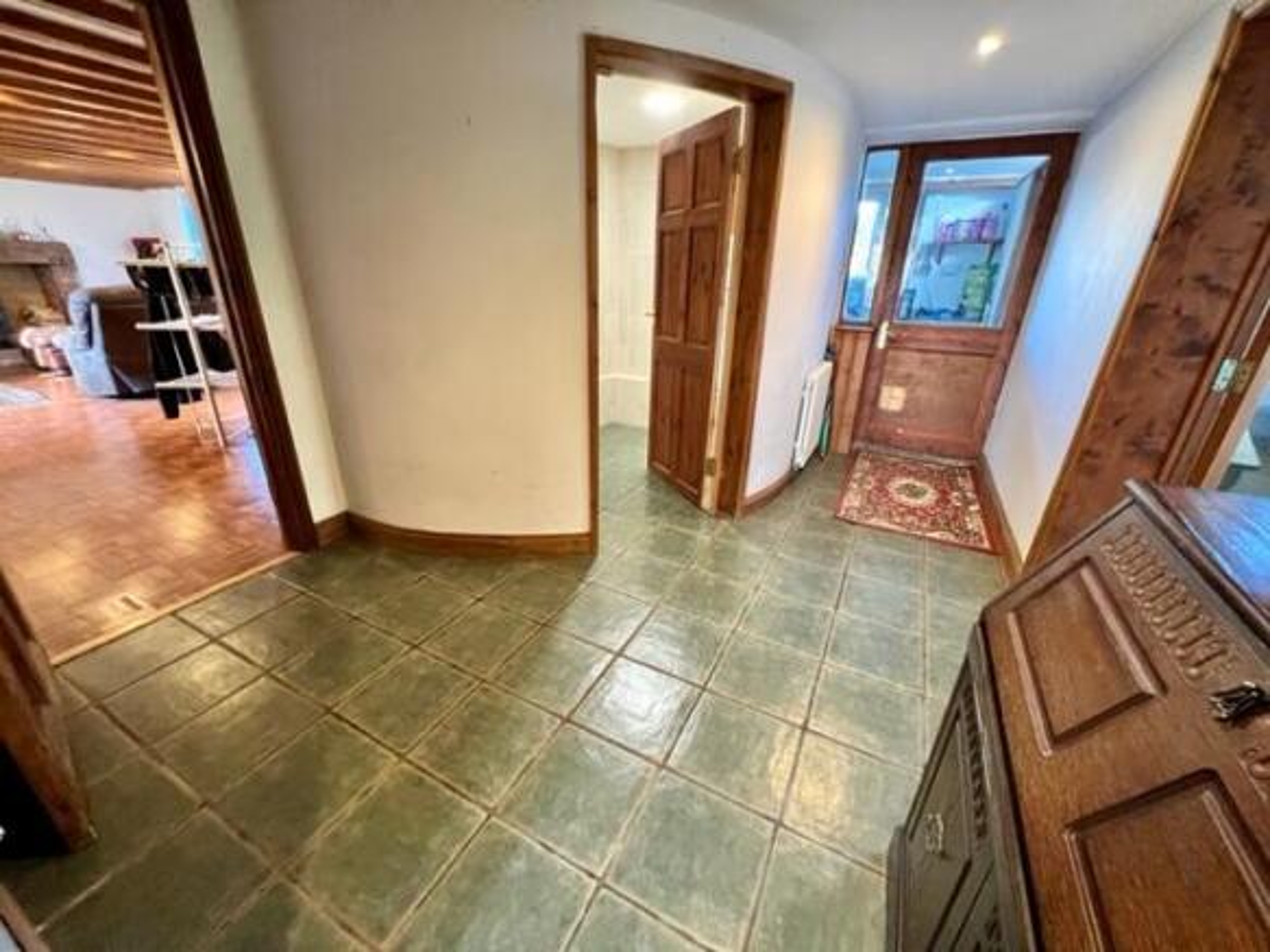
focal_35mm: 13
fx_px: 477
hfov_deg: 106.2
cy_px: 476
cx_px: 635
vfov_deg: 89.9
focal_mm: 1.57
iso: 500
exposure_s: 1/50
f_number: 1.8
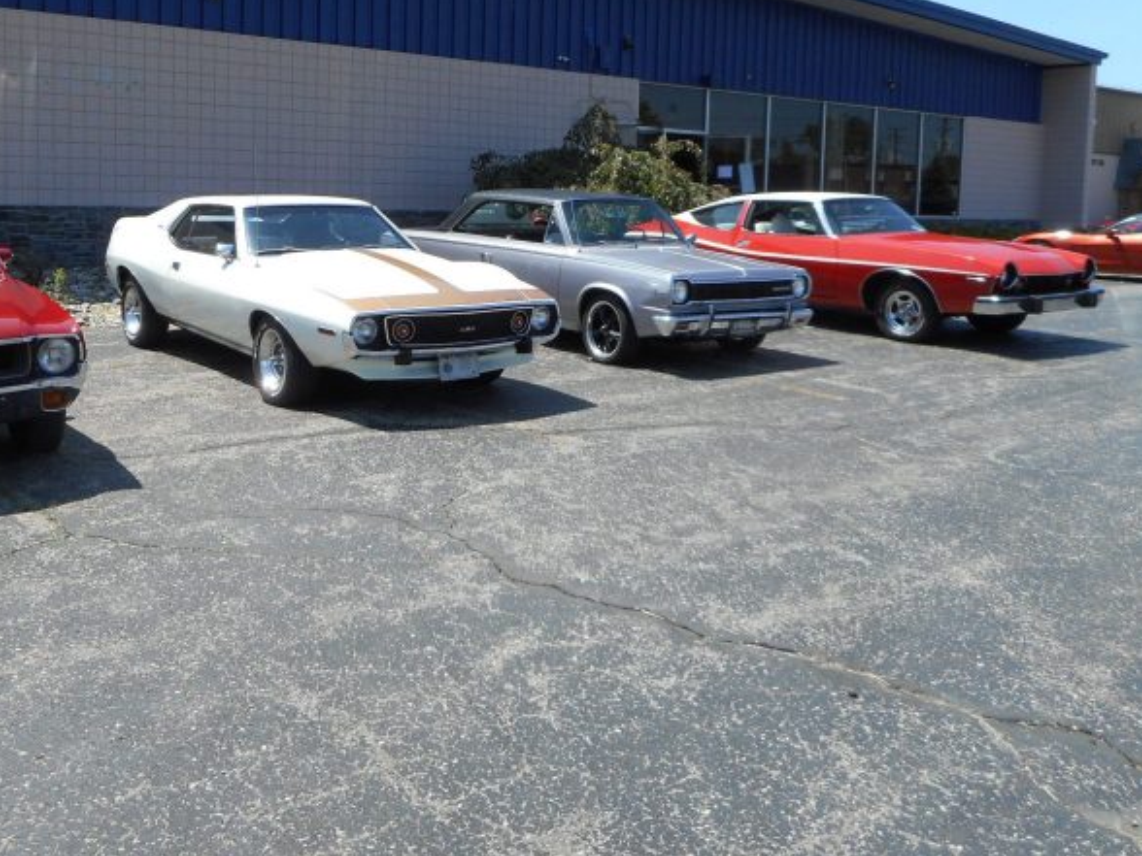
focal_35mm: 34
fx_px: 1122
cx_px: 453
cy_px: 291
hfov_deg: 53.5
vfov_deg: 41.3
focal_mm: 4.5
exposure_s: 1/500
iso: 80
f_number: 3.7
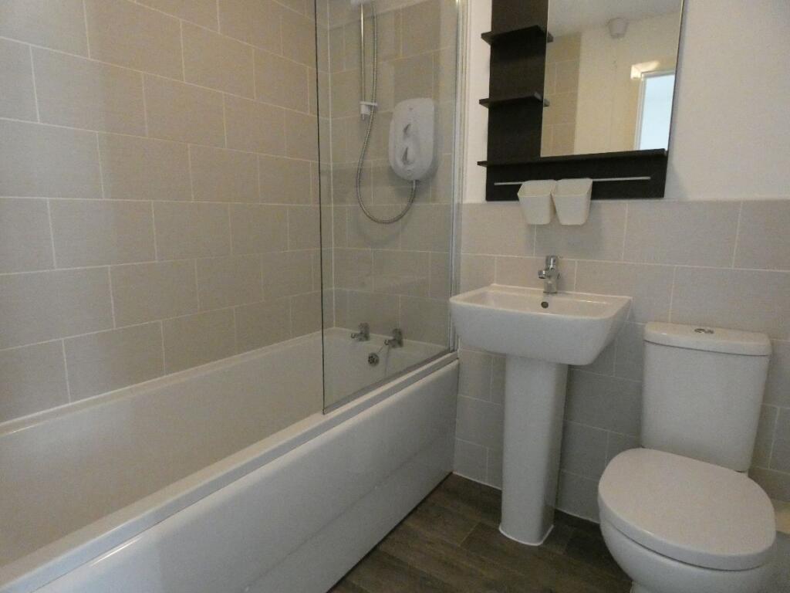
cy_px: 296
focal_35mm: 20
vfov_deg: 66.0
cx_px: 395
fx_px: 456
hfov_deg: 81.7
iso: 1600
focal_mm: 3.6
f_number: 2.8
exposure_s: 1/60
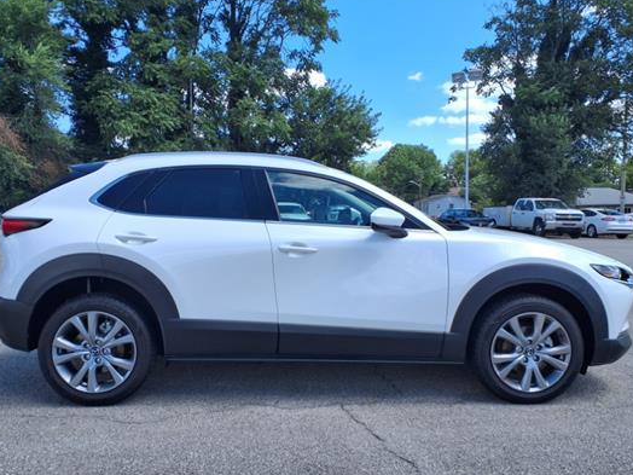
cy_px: 273
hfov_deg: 55.3
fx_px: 603
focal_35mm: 33
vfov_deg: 42.8
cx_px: 300
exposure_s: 1/1250
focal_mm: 3.58
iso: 40
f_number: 1.9
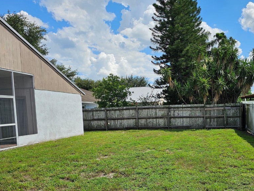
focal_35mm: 31
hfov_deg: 57.4
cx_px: 164
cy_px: 127
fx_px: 227
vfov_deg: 44.8
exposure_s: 1/1099
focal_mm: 6.3
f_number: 1.7
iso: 12
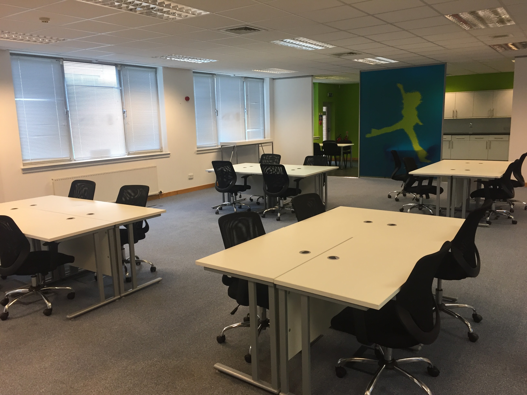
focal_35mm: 29
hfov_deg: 61.7
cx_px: 264
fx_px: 442
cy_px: 198
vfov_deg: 48.2
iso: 50
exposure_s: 1/33
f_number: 2.2
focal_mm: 4.15
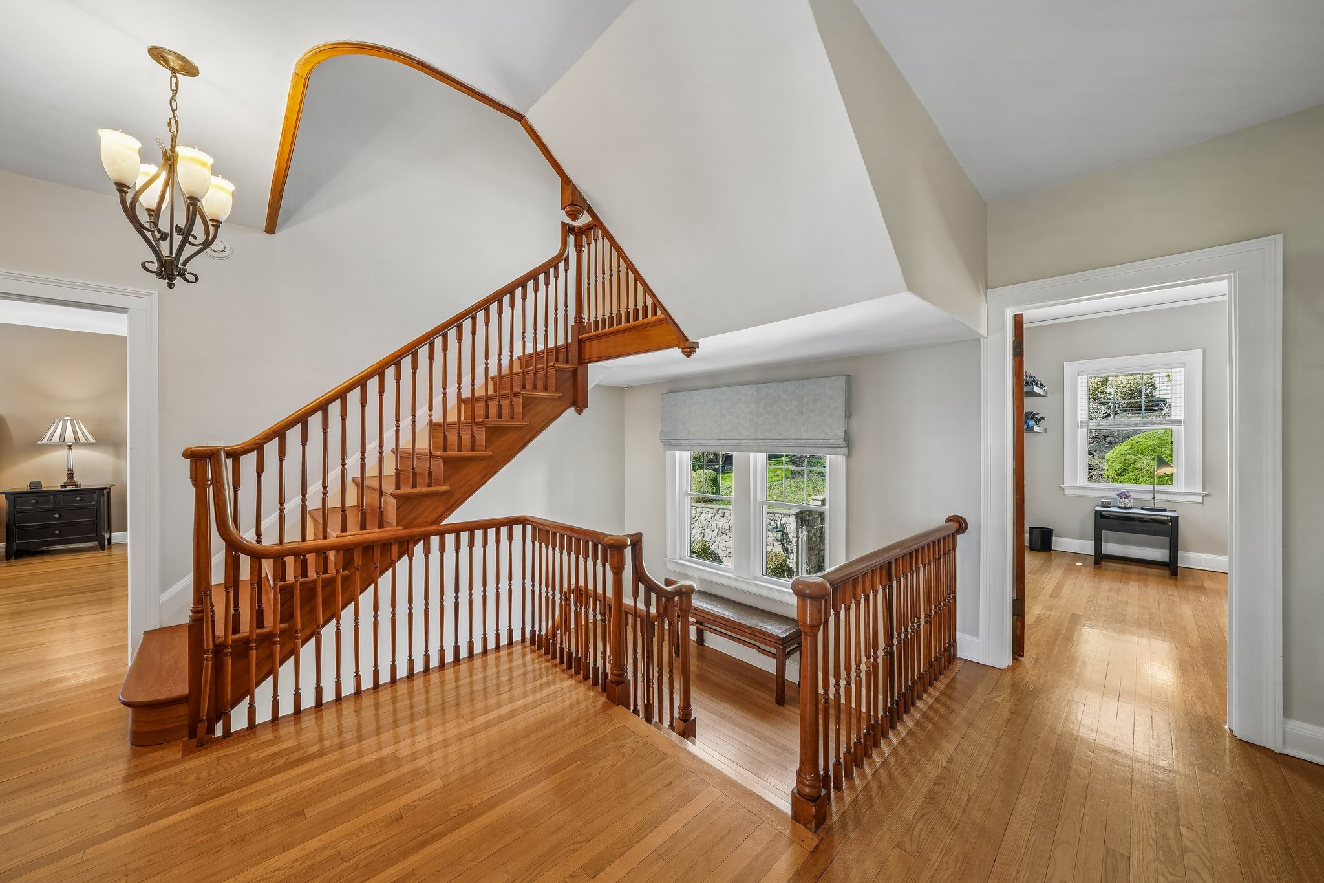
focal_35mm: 12
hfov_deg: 112.6
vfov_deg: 90.0
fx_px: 441
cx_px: 662
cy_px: 442
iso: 160
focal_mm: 12
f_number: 10
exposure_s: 1/1.67
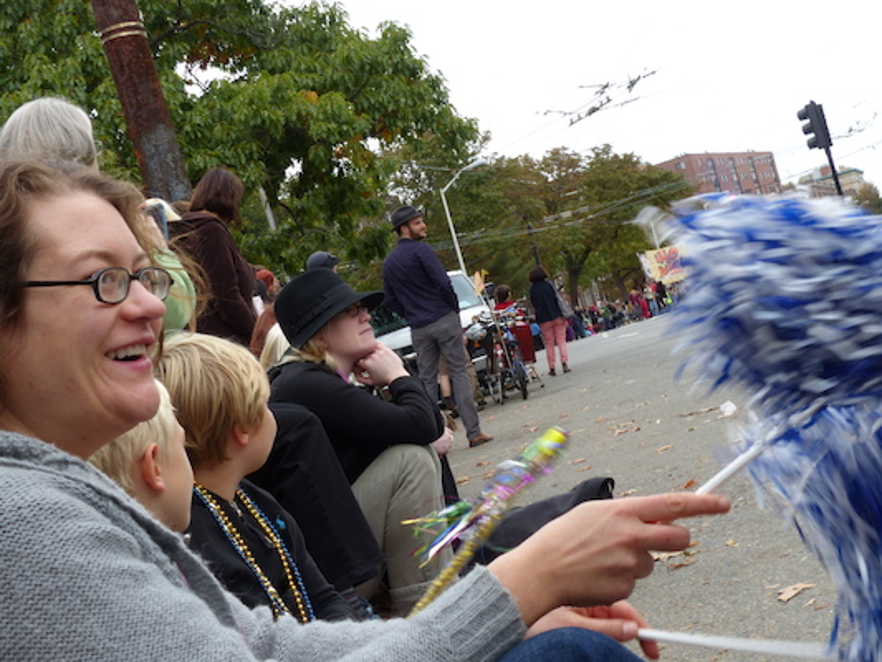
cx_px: 441
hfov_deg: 31.7
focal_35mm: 61
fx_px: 1555
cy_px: 331
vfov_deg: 24.0
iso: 100
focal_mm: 10.9
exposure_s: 1/60
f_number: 8
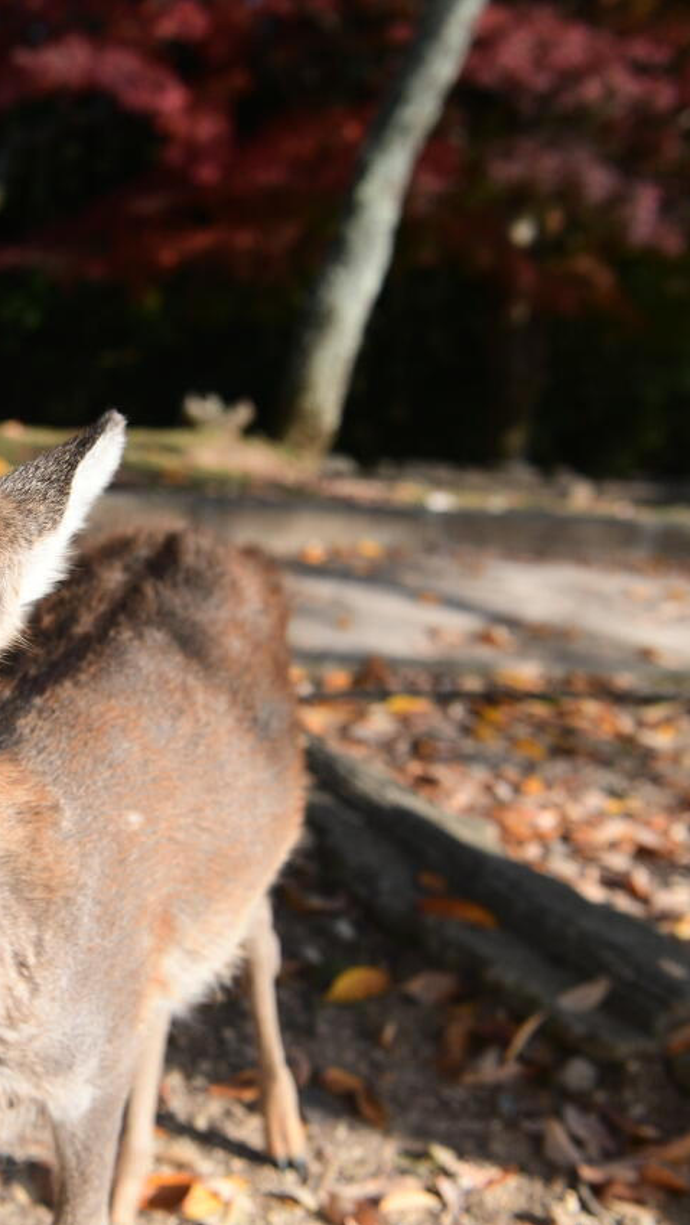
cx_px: -84
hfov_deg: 19.2
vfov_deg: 34.9
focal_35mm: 60
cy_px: 614
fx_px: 1950
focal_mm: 38
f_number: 5
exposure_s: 1/2000
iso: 500
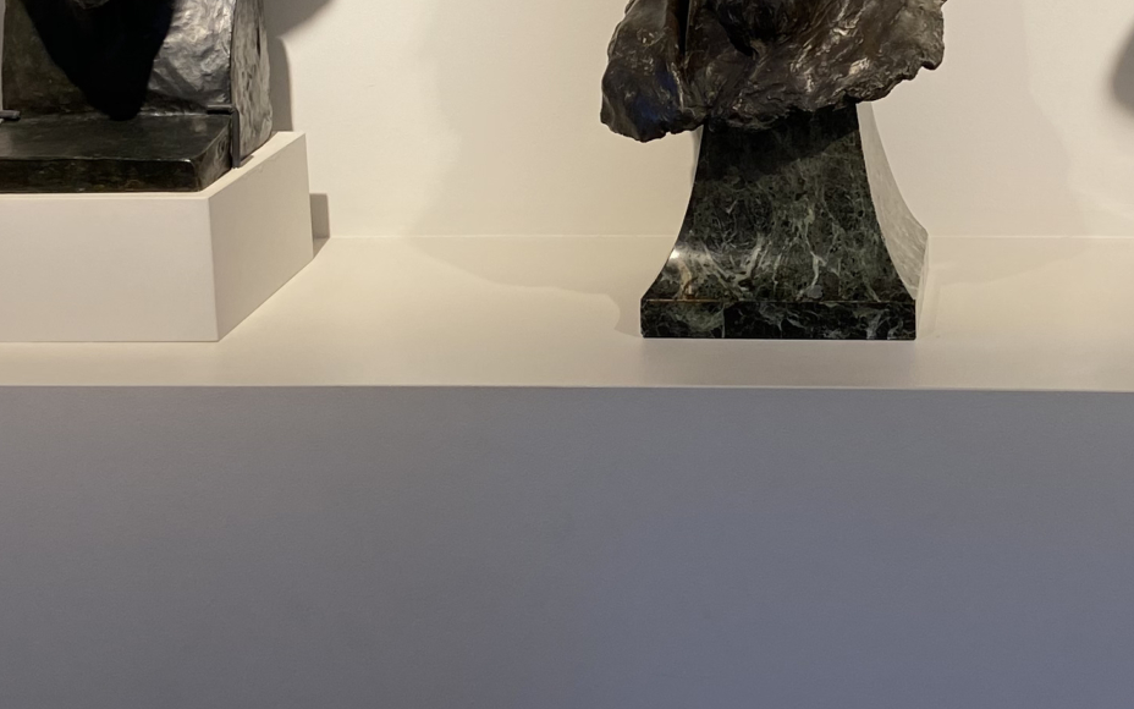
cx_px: 748
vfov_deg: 17.0
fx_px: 2349
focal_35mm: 76
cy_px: 97
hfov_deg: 27.0
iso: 32
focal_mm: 4.25
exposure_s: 1/137
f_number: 1.8
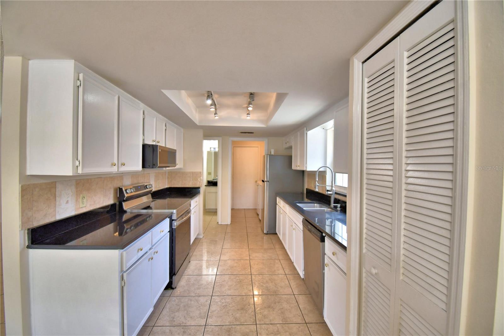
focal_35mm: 15
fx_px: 210
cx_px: 252
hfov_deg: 100.4
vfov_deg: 77.3
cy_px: 168
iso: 400
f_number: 4.5
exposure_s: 1/80
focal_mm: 10
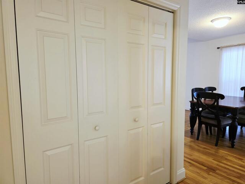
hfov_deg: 73.9
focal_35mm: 23
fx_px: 163
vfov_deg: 58.9
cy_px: 92
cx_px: 122
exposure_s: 1/120
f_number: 1.7
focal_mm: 6.3
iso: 800
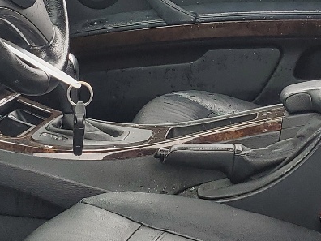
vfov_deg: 14.1
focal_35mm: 105
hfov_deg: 18.7
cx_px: 178
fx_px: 974
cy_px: 80
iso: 50
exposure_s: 1/145
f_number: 1.5
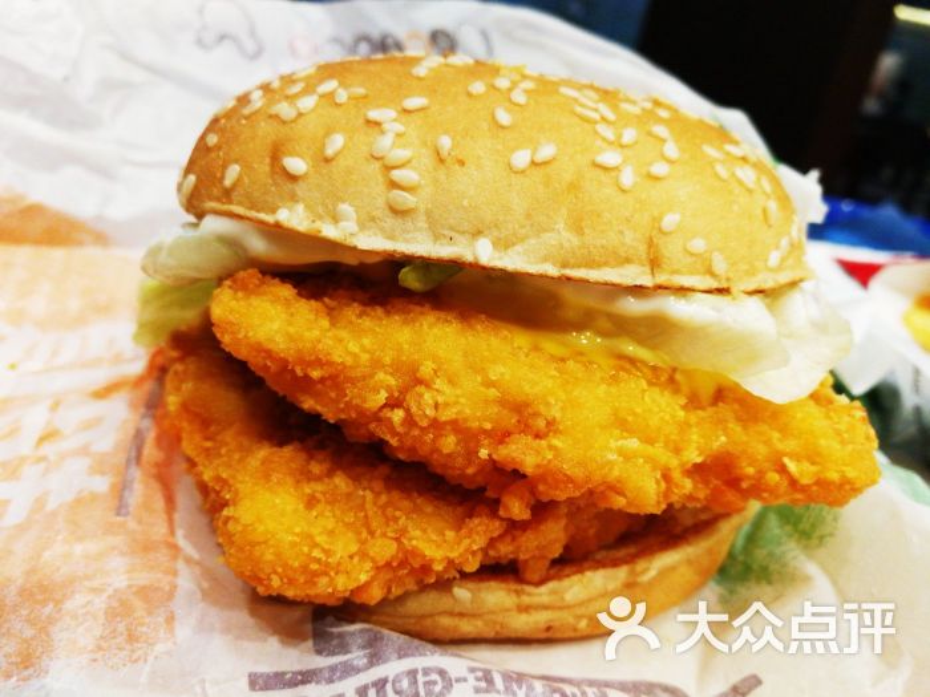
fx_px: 725
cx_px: 465
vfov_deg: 51.4
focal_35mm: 27
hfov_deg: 65.3
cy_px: 348
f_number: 2.2
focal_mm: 3.95
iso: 320
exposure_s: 1/33.3
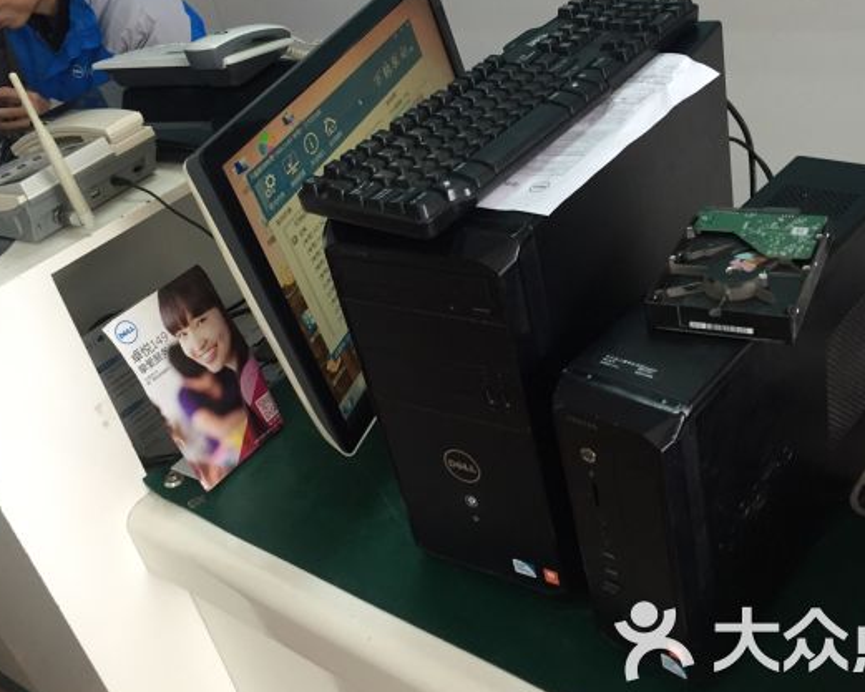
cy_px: 291
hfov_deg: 47.9
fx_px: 973
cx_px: 450
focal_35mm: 38
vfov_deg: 39.1
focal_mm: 4.15
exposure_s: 1/33
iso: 80
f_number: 2.2
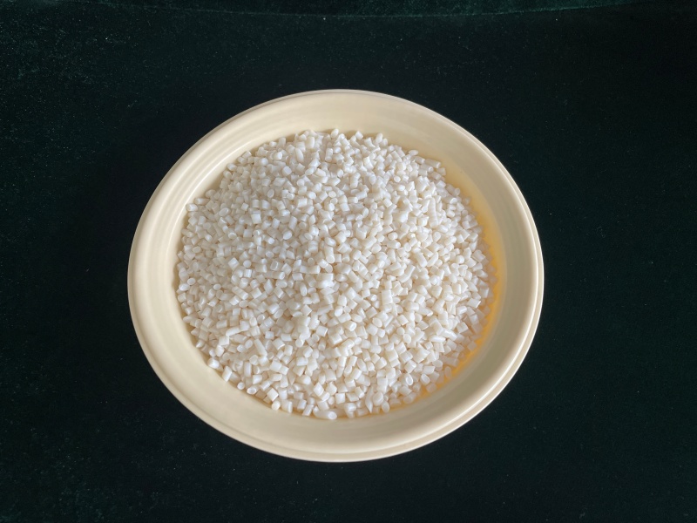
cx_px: 348
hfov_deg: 67.3
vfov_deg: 53.1
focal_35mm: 26
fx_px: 524
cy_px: 262
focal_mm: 4.2
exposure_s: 1/121
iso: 125
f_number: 1.6
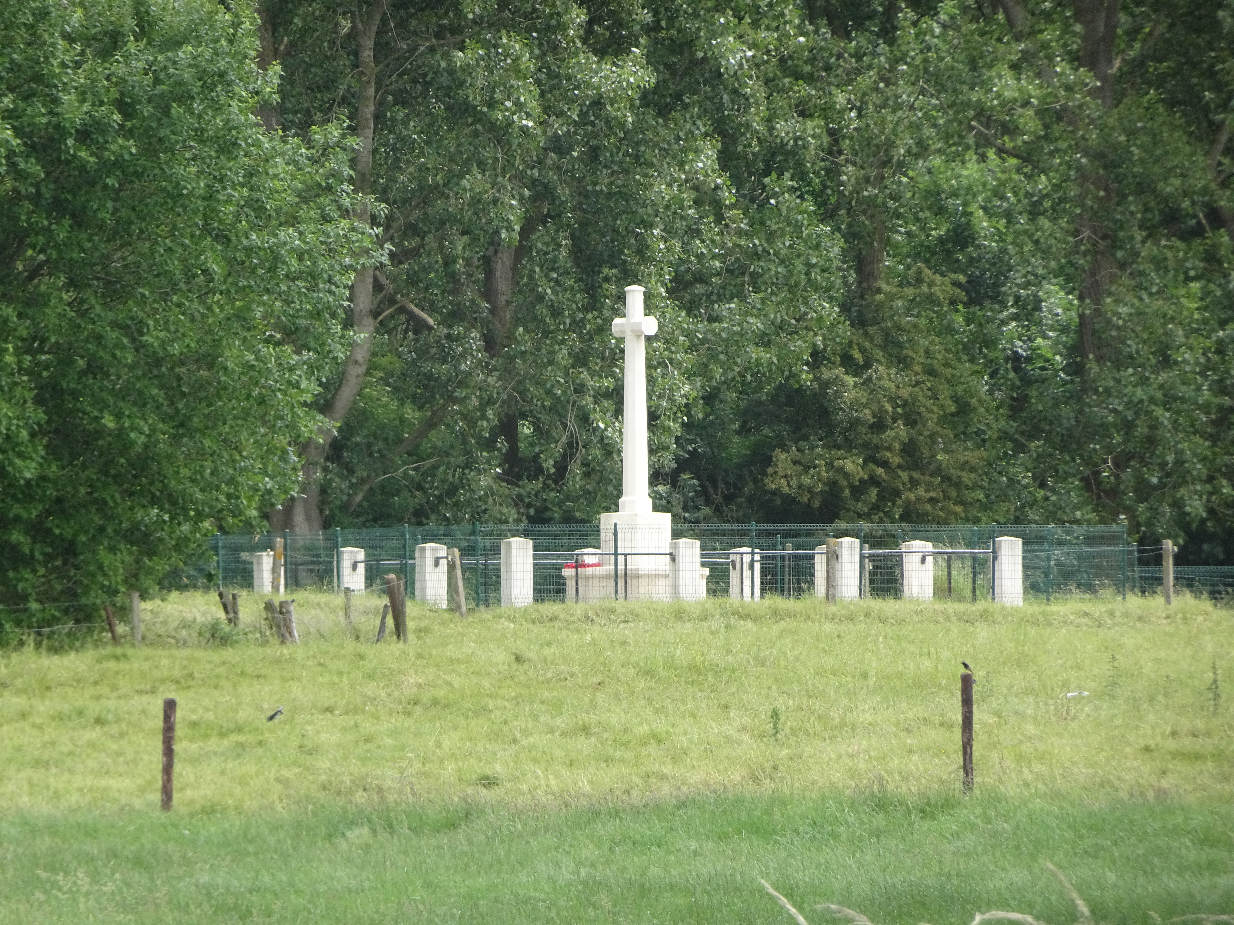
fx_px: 10694
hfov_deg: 6.6
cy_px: 462
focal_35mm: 300
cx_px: 617
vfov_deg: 5.0
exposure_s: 1/250
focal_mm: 51.19
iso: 160
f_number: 6.3
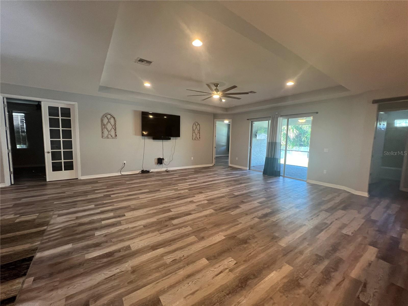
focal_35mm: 13
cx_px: 204
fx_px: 153
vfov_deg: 89.9
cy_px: 153
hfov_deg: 106.2
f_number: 1.8
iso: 200
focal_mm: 1.57
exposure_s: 1/60
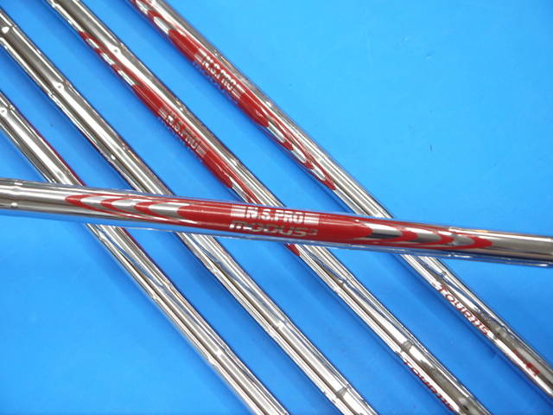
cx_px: 276
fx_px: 927
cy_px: 208
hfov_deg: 33.2
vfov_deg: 25.2
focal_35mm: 58
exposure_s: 1/125
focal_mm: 29
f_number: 4.9
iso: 500
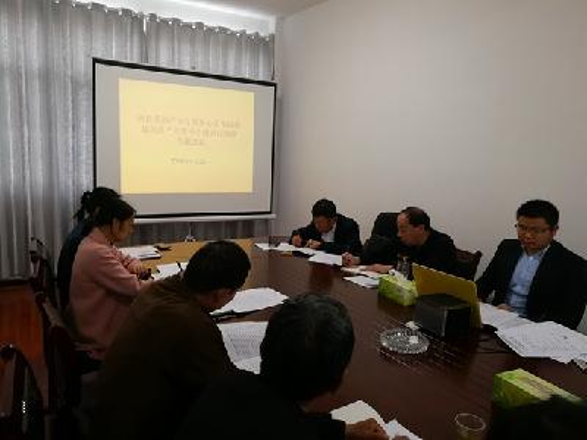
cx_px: 294
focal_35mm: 27
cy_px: 220
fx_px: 458
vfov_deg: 51.4
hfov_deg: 65.3
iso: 250
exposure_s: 1/33.3
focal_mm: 3.84
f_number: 2.2
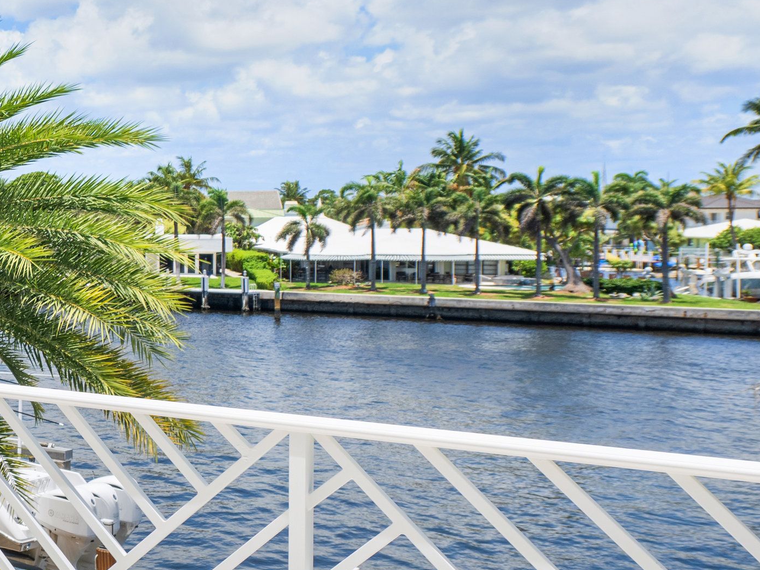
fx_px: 1164
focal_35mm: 53
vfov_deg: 27.5
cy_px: 278
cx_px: -474
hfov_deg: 24.5
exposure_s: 1/500
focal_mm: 14
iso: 160
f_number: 6.3
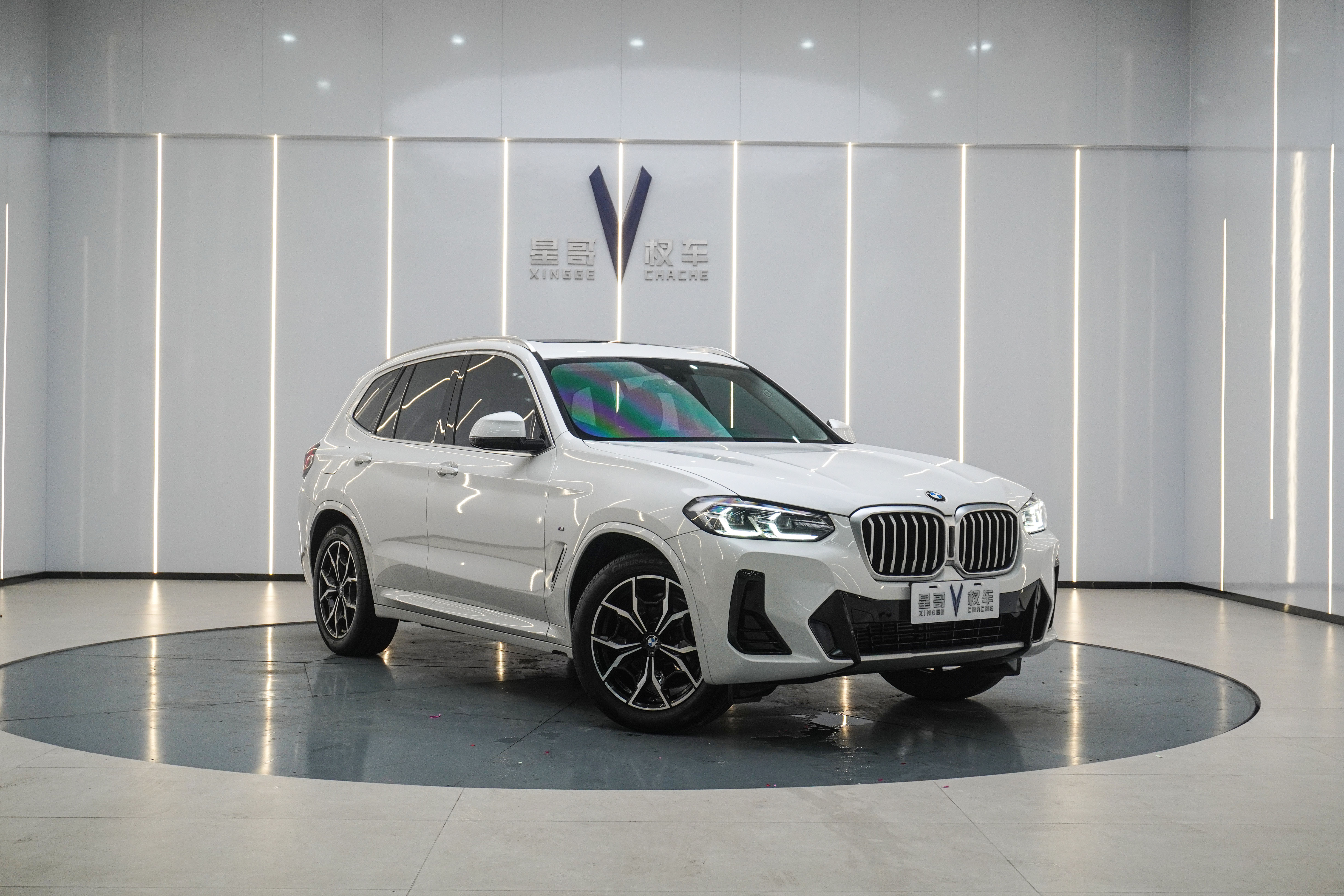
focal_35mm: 42
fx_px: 1568
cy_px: 448
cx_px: 672
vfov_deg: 31.9
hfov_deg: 46.4
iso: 640
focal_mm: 28
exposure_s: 1/80
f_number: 6.3
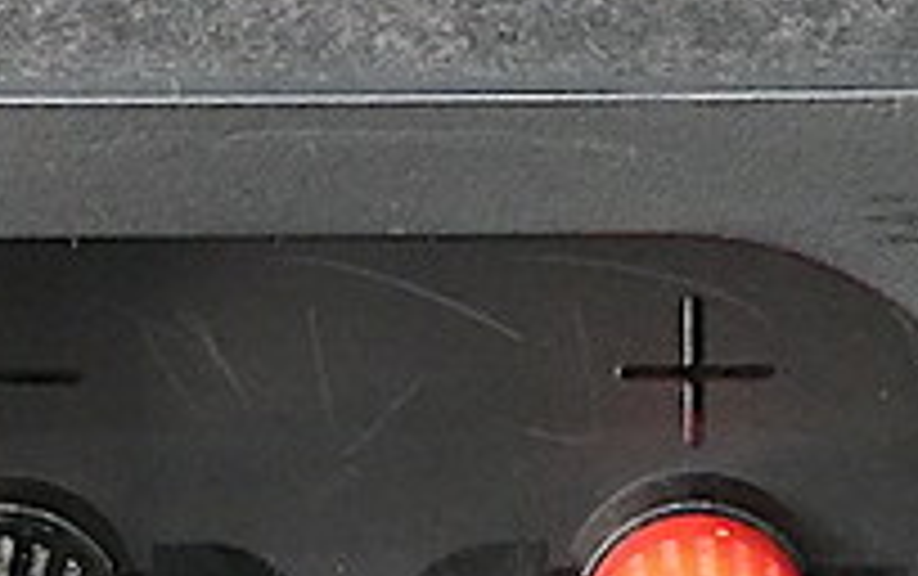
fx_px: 11221
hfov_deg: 4.7
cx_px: 297
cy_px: 1310
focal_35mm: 448
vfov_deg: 2.9
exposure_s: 1/2.5
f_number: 6.3
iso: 400
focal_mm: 16.1
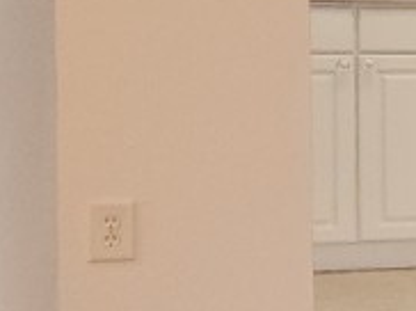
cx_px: 1531
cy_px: 85
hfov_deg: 8.0
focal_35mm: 182
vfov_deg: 8.1
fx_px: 2184
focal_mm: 6.4
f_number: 1.8
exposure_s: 1/60
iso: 125
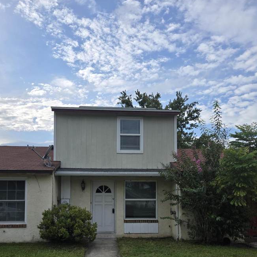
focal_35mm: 30
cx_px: 123
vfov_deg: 52.1
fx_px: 252
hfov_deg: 54.0
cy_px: 186
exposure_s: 1/1148
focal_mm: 5.4
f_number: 1.8
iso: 25
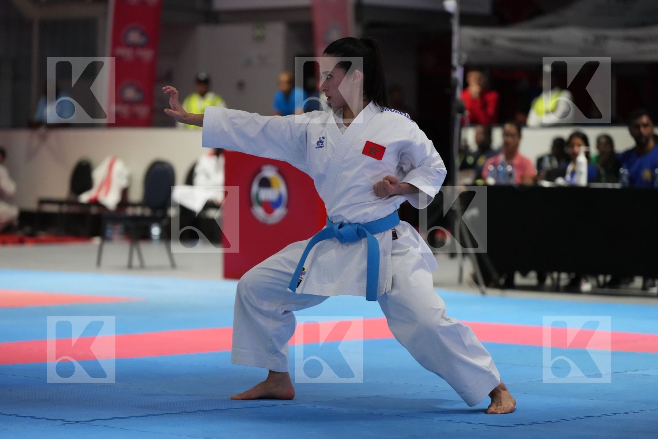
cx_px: 329
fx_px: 2321
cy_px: 220
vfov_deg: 10.8
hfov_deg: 16.1
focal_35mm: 127
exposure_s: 1/500
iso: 6400
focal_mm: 127
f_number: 2.8
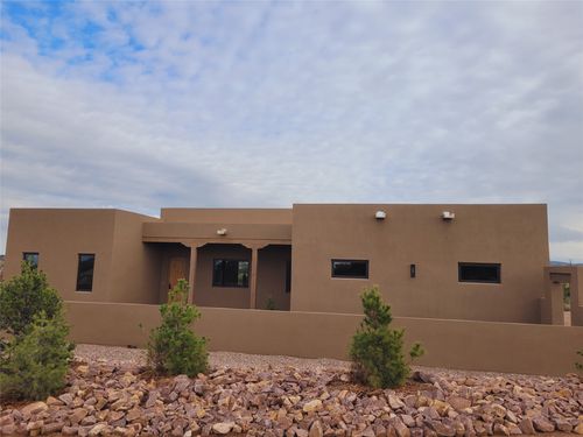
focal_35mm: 26
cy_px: 218
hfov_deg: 67.3
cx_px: 292
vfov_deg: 53.1
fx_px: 438
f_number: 1.8
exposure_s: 1/1623
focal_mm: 5.4
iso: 40
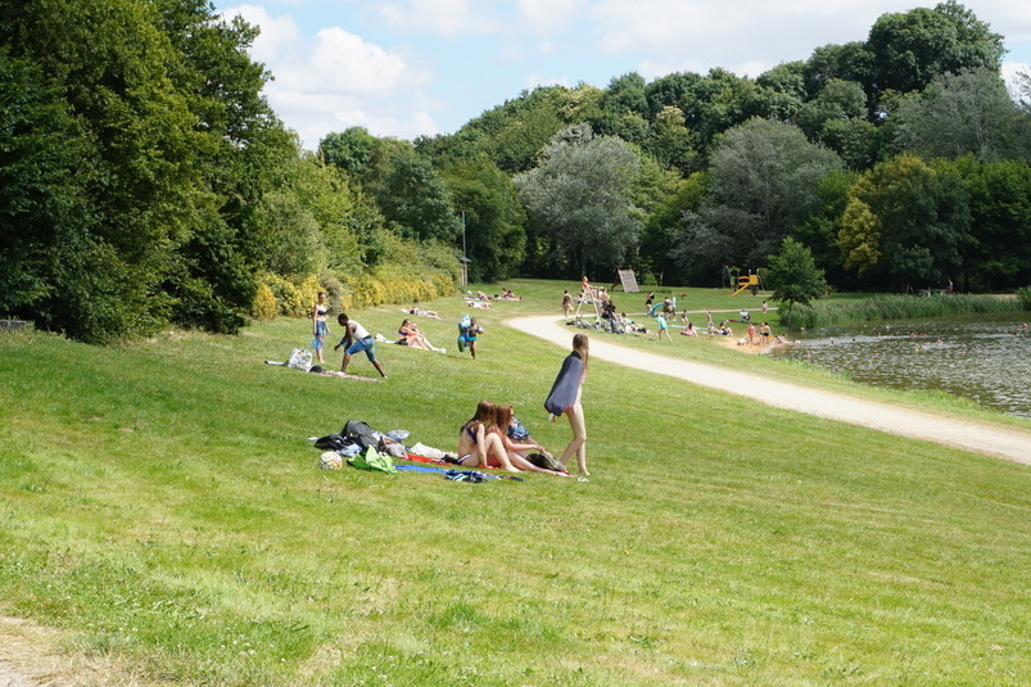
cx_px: 610
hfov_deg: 30.9
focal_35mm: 65
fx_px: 1861
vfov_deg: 20.9
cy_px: 362
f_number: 13
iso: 100
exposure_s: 1/80
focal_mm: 34
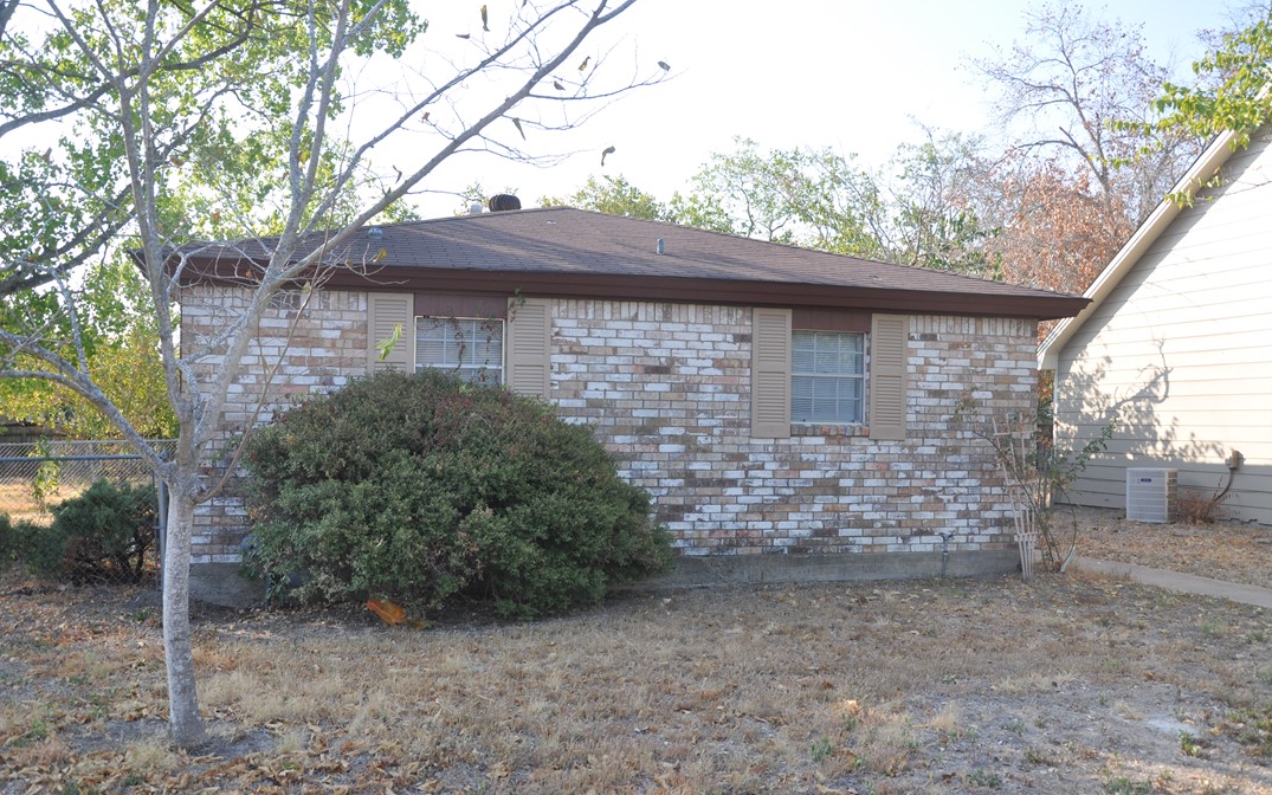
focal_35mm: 34
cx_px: 635
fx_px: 1179
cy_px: 413
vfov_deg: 37.3
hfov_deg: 56.7
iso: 200
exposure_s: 1/200
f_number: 7.1
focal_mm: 22
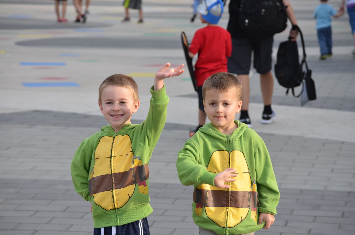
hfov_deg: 13.7
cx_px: 178
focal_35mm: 150
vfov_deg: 9.1
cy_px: 118
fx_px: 1476
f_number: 7.1
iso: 200
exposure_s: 1/200
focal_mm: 100
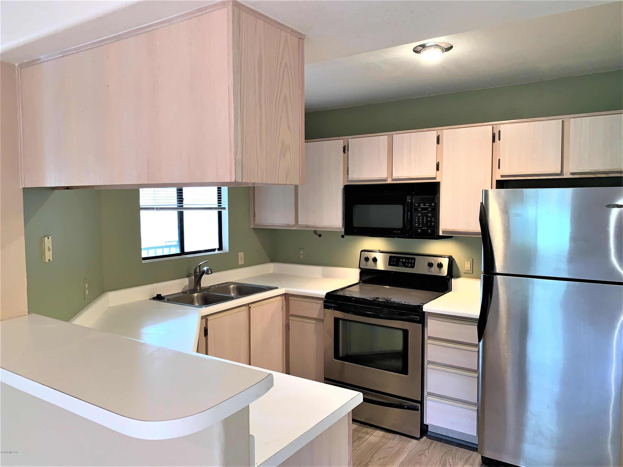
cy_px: 234
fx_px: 468
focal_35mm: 26
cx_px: 312
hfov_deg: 67.3
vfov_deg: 53.1
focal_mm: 4.25
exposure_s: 1/15
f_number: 1.8
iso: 50
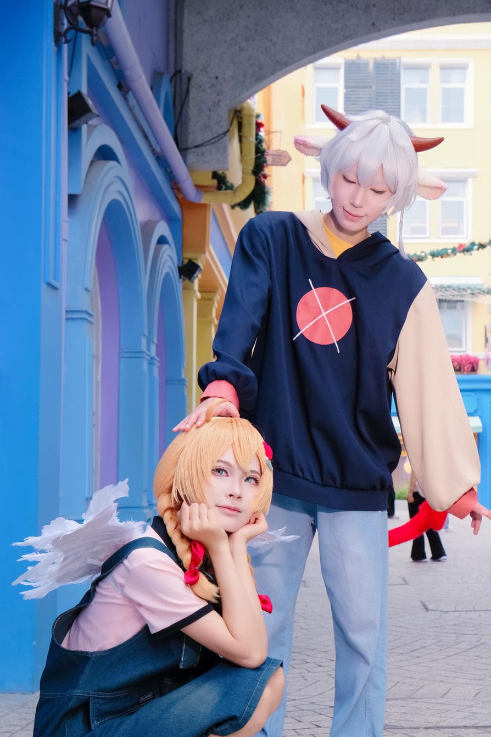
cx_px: 303
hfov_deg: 26.4
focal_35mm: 51
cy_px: 424
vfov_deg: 38.8
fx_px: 1043
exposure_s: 1/80
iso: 2000
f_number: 4.5
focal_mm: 25.1
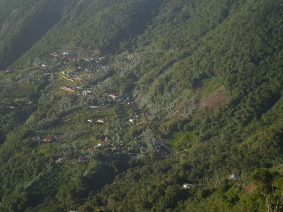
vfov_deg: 20.2
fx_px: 597
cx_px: 142
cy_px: 106
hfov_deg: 26.7
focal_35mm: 73
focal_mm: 13
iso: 64
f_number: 4.4
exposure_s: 1/200
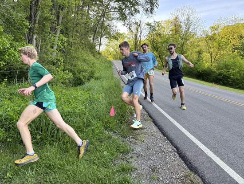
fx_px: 169
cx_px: 122
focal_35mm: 24
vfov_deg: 56.9
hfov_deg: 71.6
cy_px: 92
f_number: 1.78
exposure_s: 1/266
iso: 80
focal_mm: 6.76
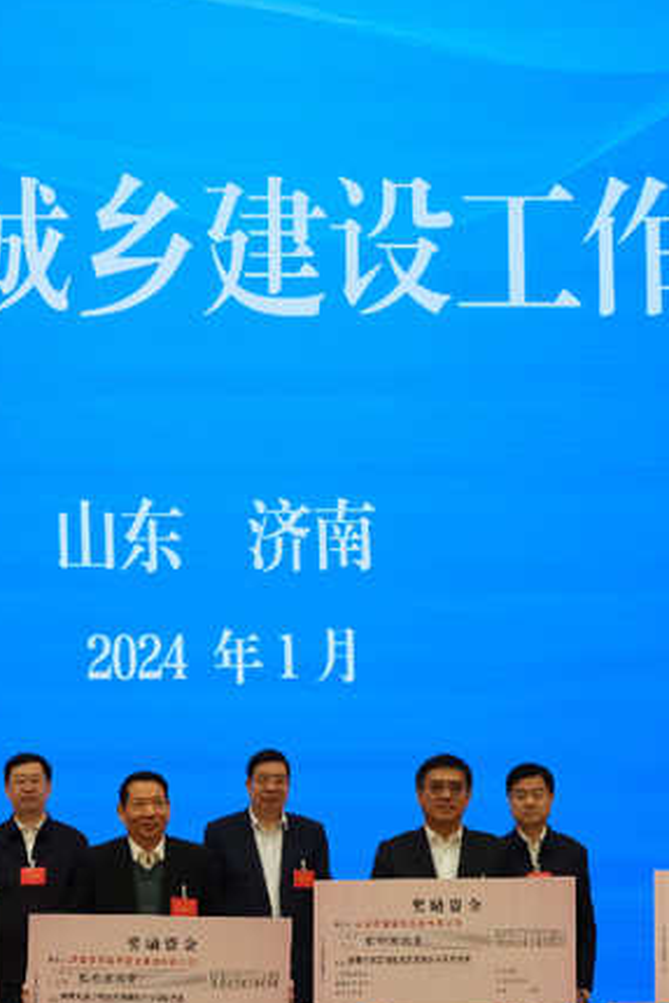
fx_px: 2089
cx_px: 161
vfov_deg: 26.5
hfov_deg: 18.1
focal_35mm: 75
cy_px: 791
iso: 3200
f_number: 5
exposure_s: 1/200
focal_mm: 39.6
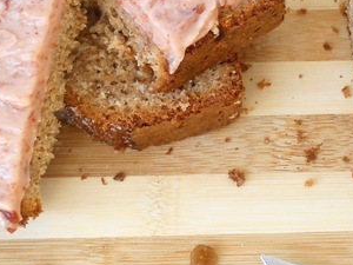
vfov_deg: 14.1
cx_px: 265
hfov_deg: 18.6
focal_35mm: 105
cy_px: 118
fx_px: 1071
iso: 80
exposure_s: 1/60
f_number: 3.1
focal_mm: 6.72
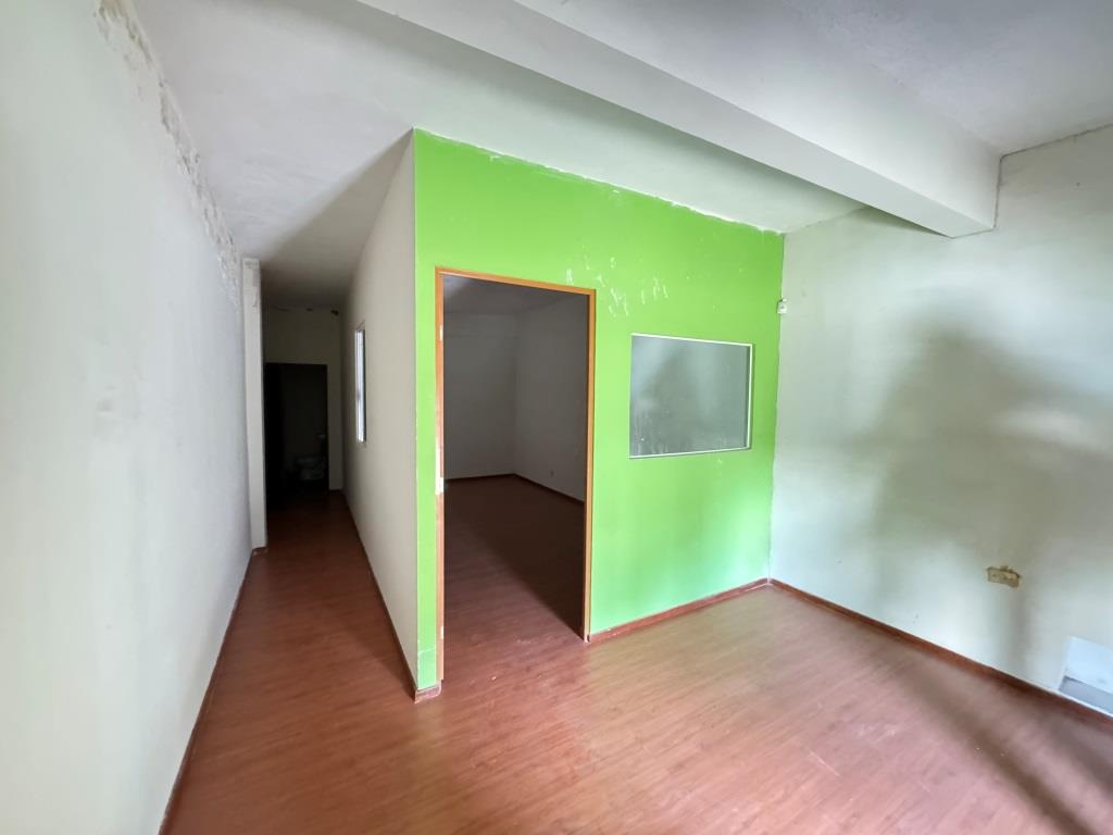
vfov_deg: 85.7
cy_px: 418
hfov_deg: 102.1
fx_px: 450
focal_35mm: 14
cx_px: 556
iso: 1250
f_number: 2.2
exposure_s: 1/40
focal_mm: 2.22
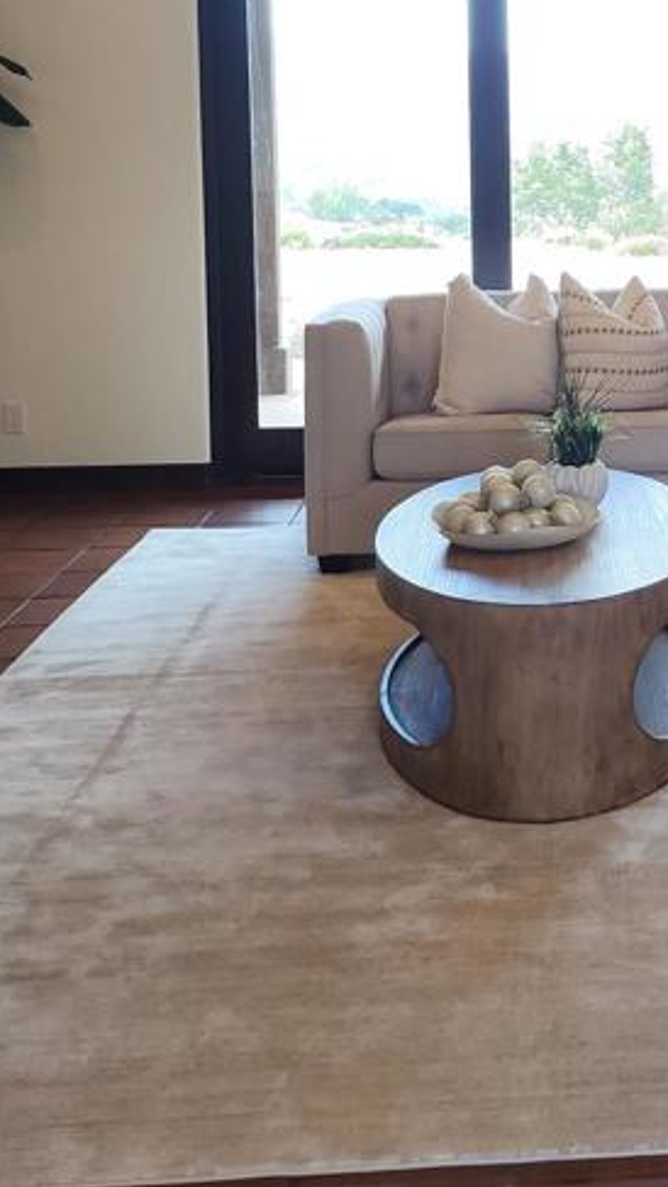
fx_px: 1732
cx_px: 770
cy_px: 275
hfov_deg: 20.6
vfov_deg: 36.8
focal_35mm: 55
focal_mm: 5
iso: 50
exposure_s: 1/120
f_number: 1.8
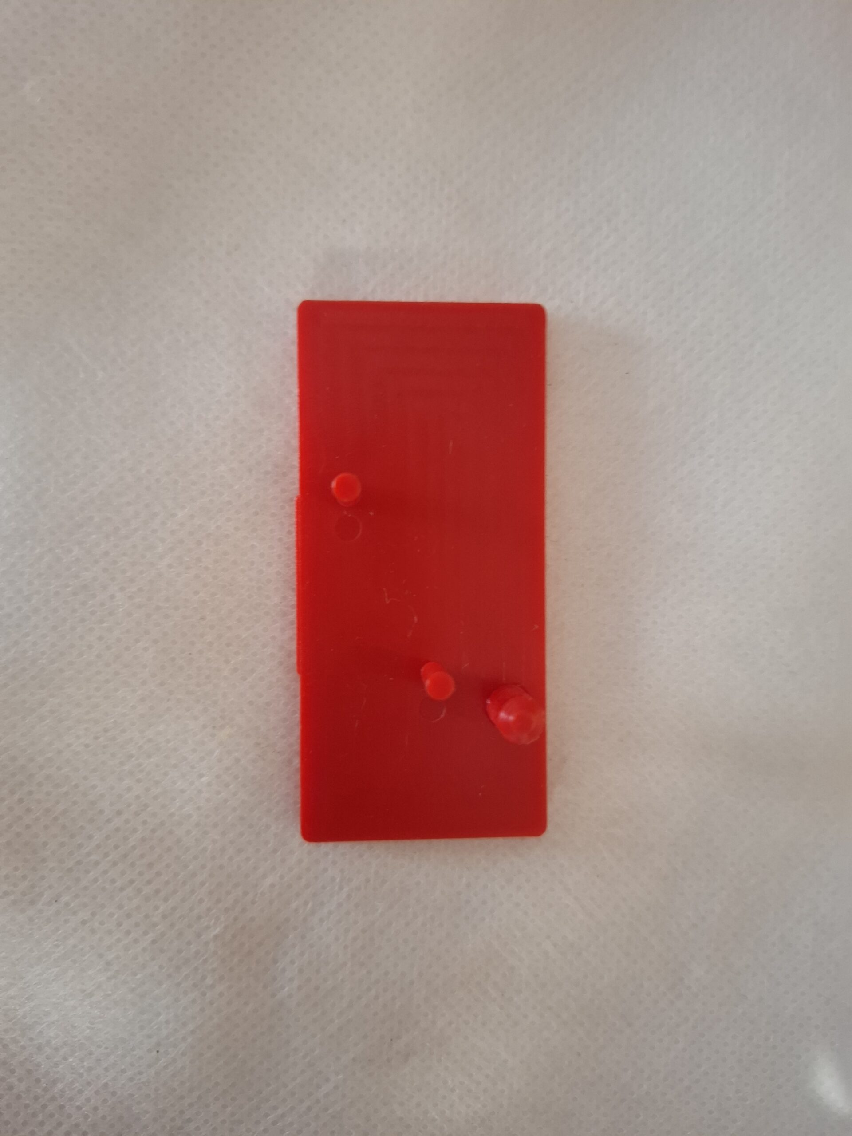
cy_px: 568
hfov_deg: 58.9
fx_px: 755
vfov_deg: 73.9
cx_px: 426
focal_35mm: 23
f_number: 1.8
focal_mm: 5.54
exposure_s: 1/25
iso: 400
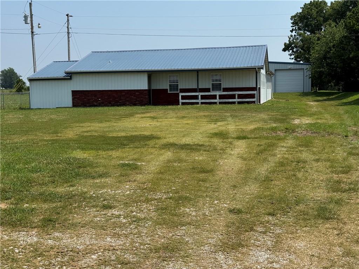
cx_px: 180
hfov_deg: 39.7
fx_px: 498
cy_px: 134
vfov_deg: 30.3
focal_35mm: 48
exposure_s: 1/5848
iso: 64
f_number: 1.78
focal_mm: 6.76
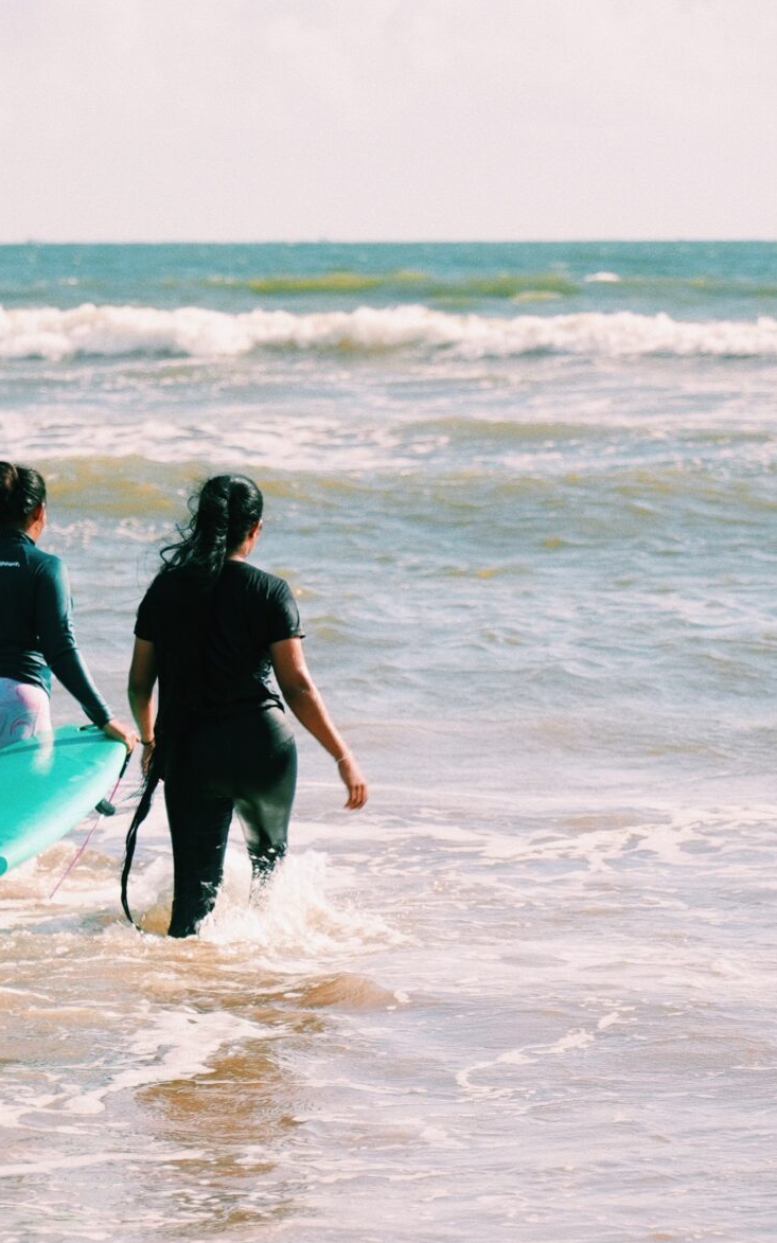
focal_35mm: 187
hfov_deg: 7.0
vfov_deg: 11.2
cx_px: 58
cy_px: 851
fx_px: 6337
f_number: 4
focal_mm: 105
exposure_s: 1/100
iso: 400
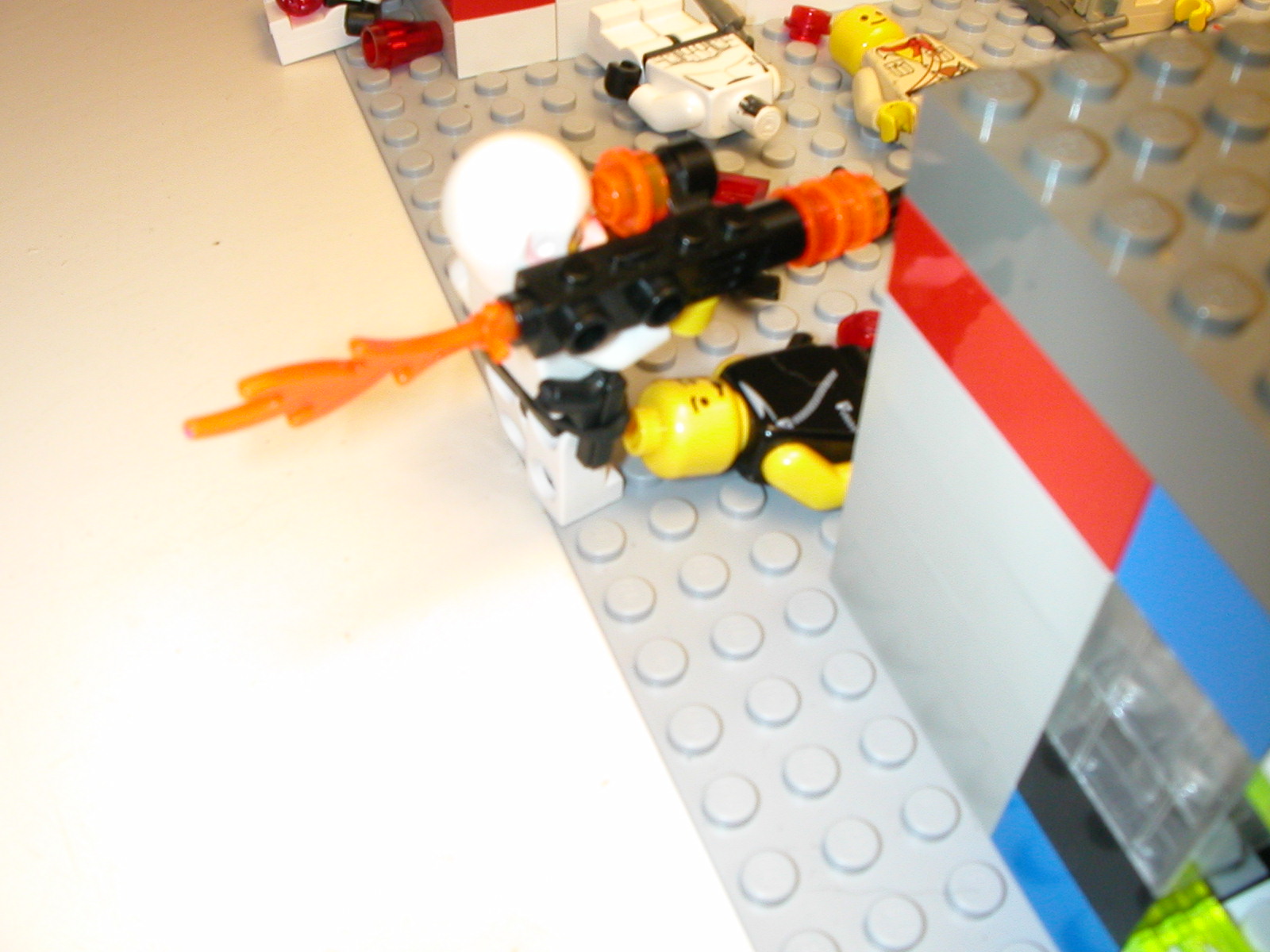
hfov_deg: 50.1
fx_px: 1357
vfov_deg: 38.7
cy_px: 476
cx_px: 635
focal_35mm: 37
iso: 200
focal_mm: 5.6
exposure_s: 1/4.6
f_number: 4.5
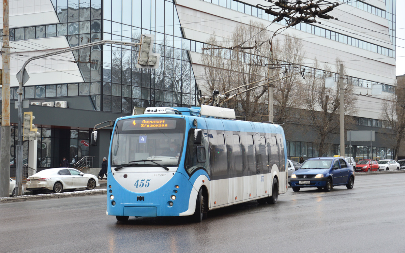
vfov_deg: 18.7
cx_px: 201
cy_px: 117
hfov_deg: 29.6
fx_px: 767
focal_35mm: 70
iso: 200
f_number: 5.6
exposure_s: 1/200
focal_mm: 45
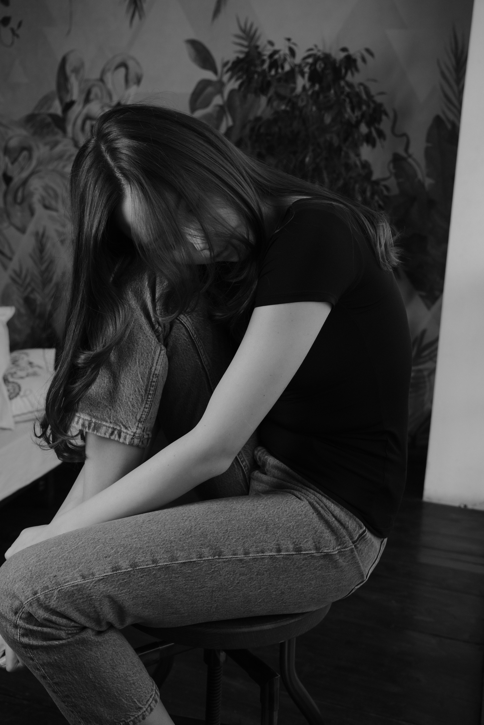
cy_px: 362
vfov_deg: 51.9
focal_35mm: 37
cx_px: 242
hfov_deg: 35.9
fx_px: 746
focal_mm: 24.7
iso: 320
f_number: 4
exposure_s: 1/125
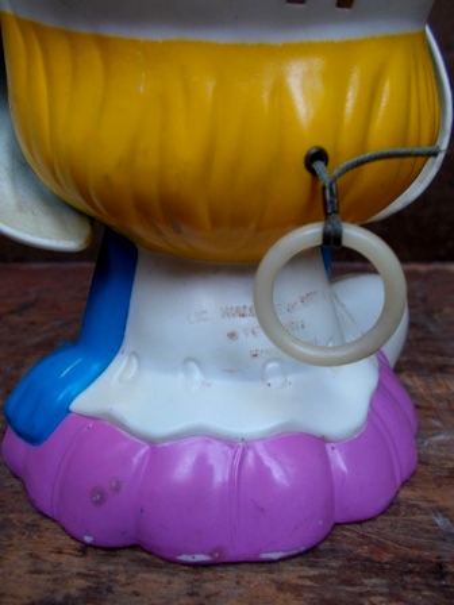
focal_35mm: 30
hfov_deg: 46.8
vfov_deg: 60.0
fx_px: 525
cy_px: 302
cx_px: 227
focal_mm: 5.3
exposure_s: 1/50
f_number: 3.4
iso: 80
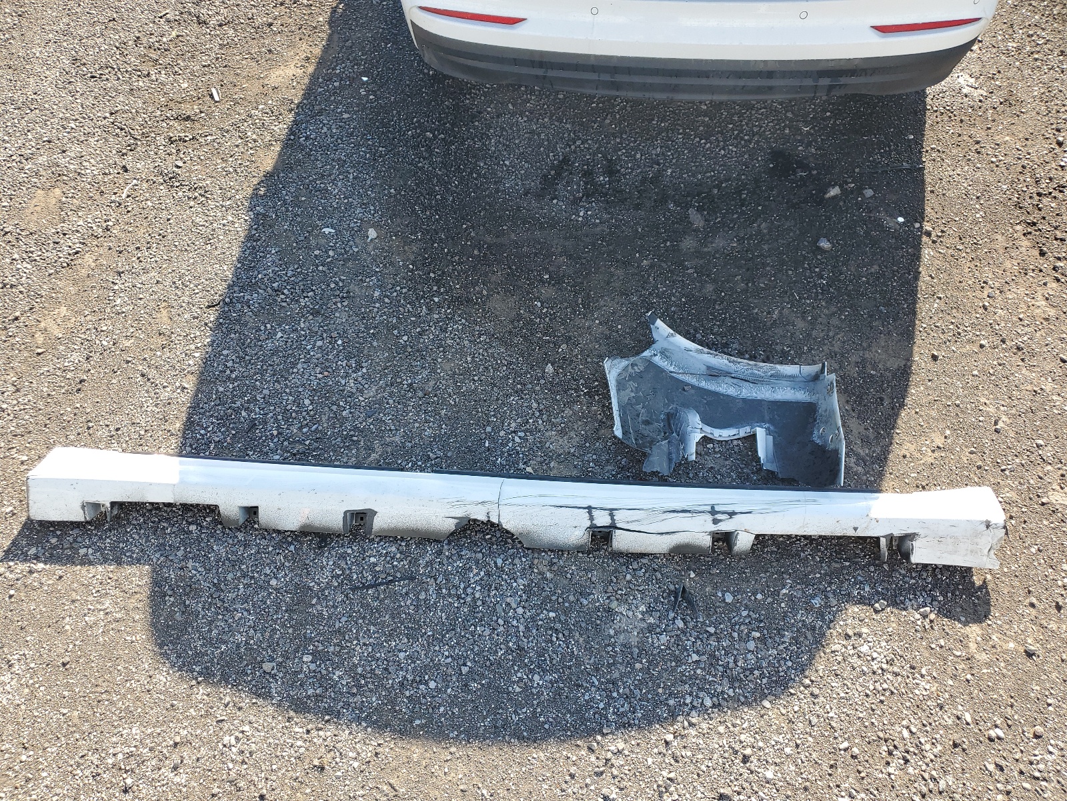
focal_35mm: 26
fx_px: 801
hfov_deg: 67.3
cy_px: 400
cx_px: 534
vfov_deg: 53.1
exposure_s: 1/833
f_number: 1.5
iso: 50
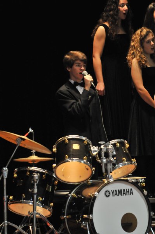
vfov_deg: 6.9
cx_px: 78
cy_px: 117
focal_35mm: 300
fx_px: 1941
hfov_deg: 4.6
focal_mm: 200
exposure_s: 1/60
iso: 1600
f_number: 2.8
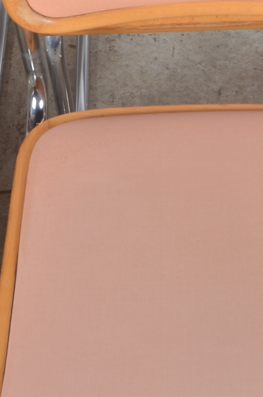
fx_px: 990
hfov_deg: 15.0
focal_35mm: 90
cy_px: 11
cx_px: 209
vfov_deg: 21.9
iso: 100
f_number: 11
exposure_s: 1/125
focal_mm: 22
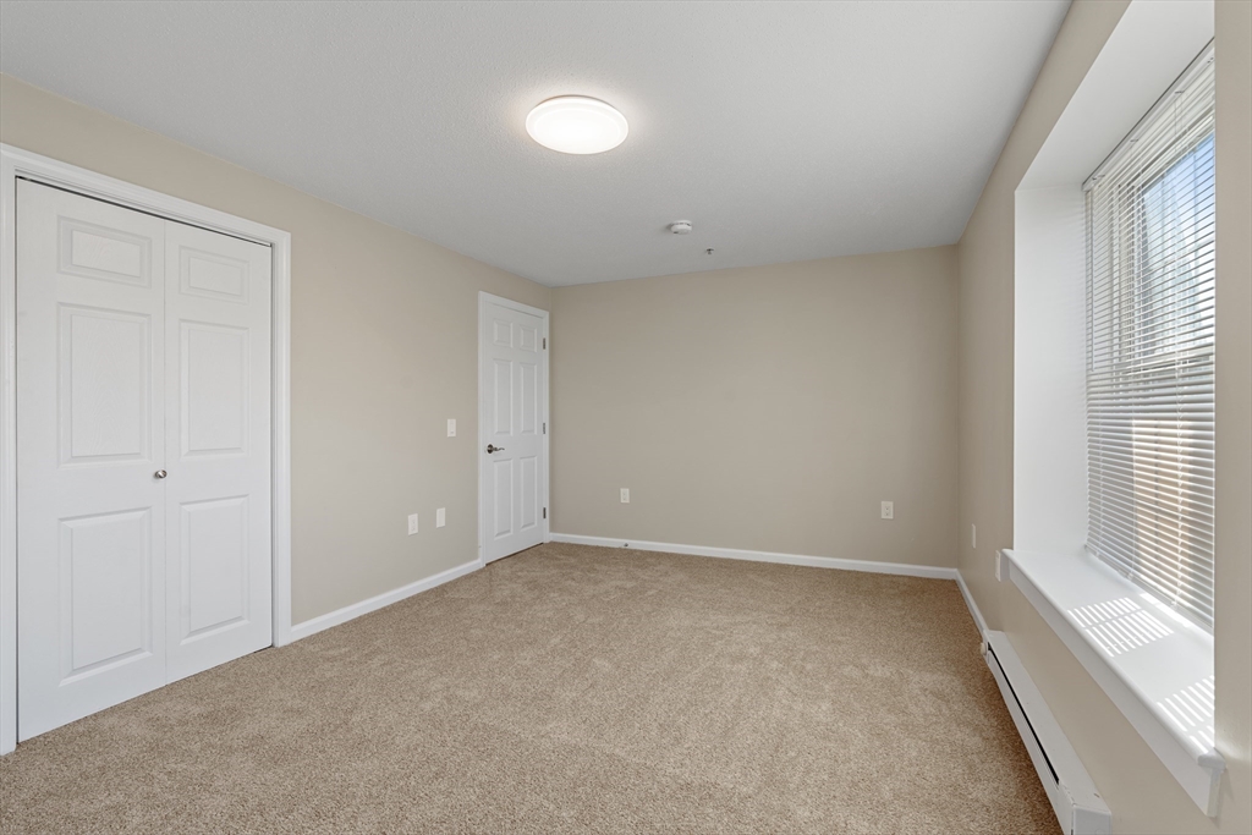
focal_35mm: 16
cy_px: 418
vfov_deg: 73.8
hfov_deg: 96.7
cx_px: 626
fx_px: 556
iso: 200
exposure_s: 1/5
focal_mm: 16
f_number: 8
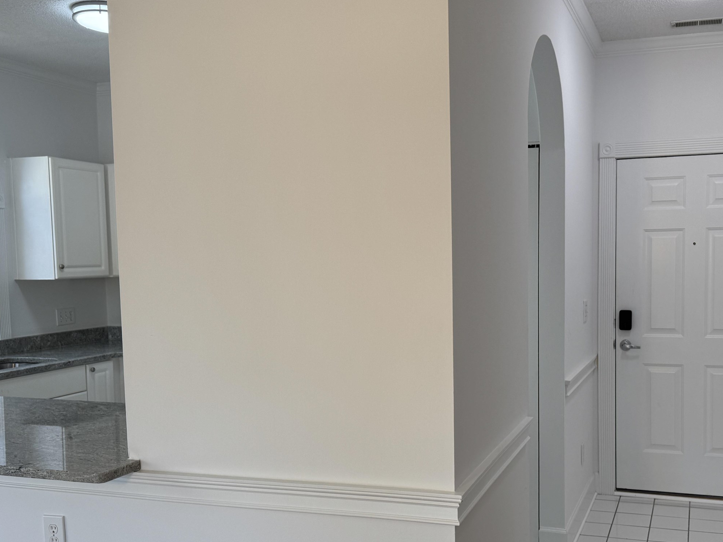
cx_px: 468
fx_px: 773
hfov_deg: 49.5
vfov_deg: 38.5
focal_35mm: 37
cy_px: 316
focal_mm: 6.76
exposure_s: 1/189
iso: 80
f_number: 1.78
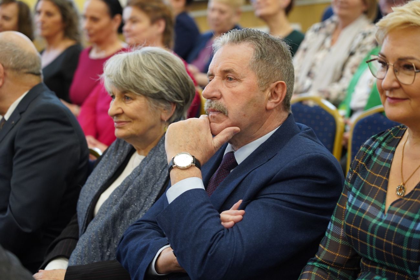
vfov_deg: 13.0
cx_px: 210
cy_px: 140
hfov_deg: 19.5
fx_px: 1225
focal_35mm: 105
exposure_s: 1/125
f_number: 4
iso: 1600
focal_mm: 105
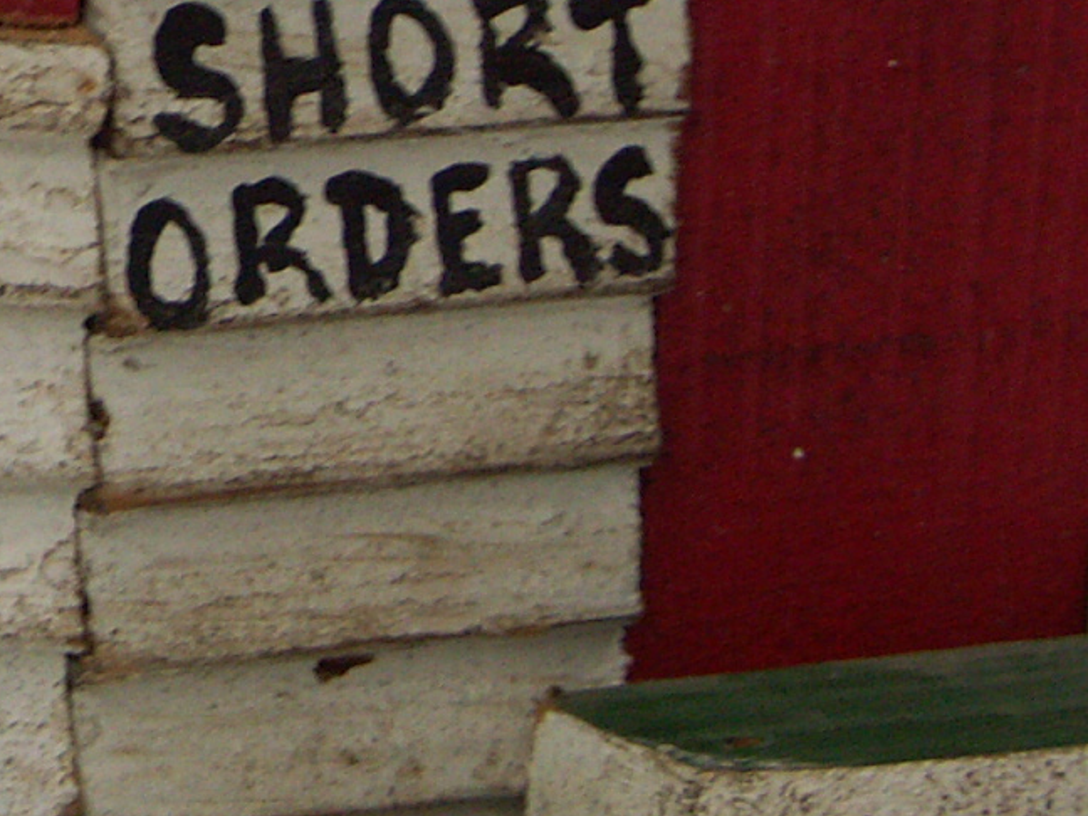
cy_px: -5
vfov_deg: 6.1
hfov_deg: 8.0
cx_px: -400
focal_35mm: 244
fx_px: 7669
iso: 160
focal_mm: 19.35
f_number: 3.2
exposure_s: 1/15
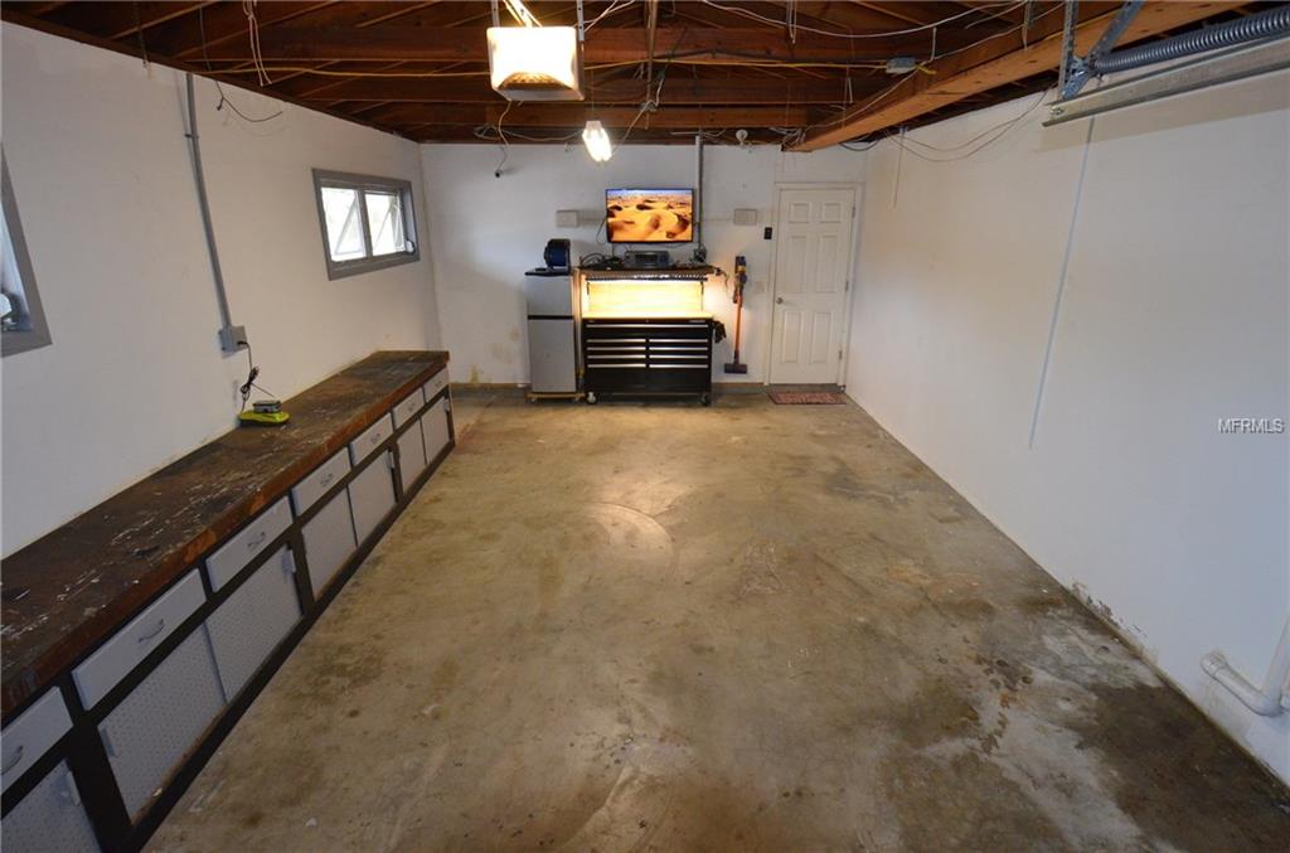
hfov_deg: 90.2
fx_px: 643
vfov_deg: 67.1
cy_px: 426
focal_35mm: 18
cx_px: 645
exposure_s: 1/80
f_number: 5.6
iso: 1600
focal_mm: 12
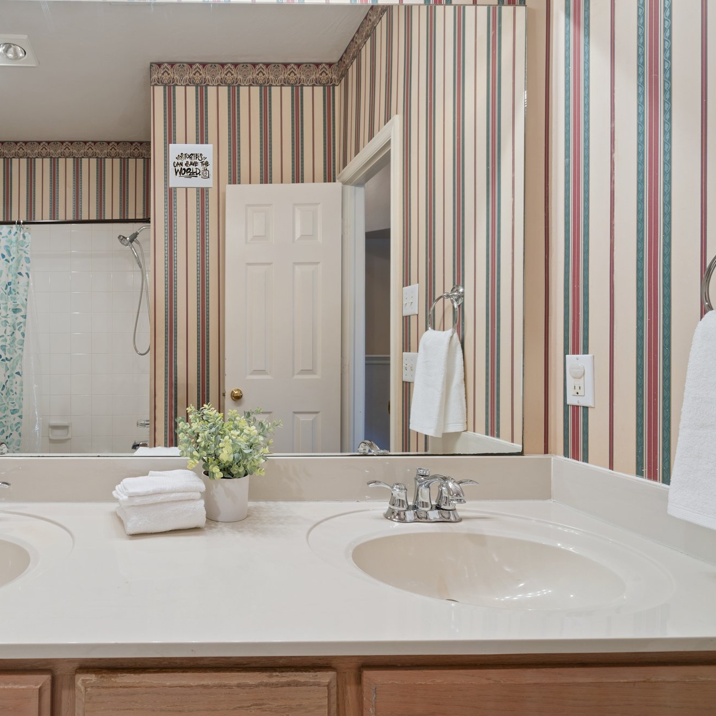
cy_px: 357
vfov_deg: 72.1
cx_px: 183
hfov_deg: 67.8
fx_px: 491
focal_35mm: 21
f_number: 7.1
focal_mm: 16
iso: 200
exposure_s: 1/13
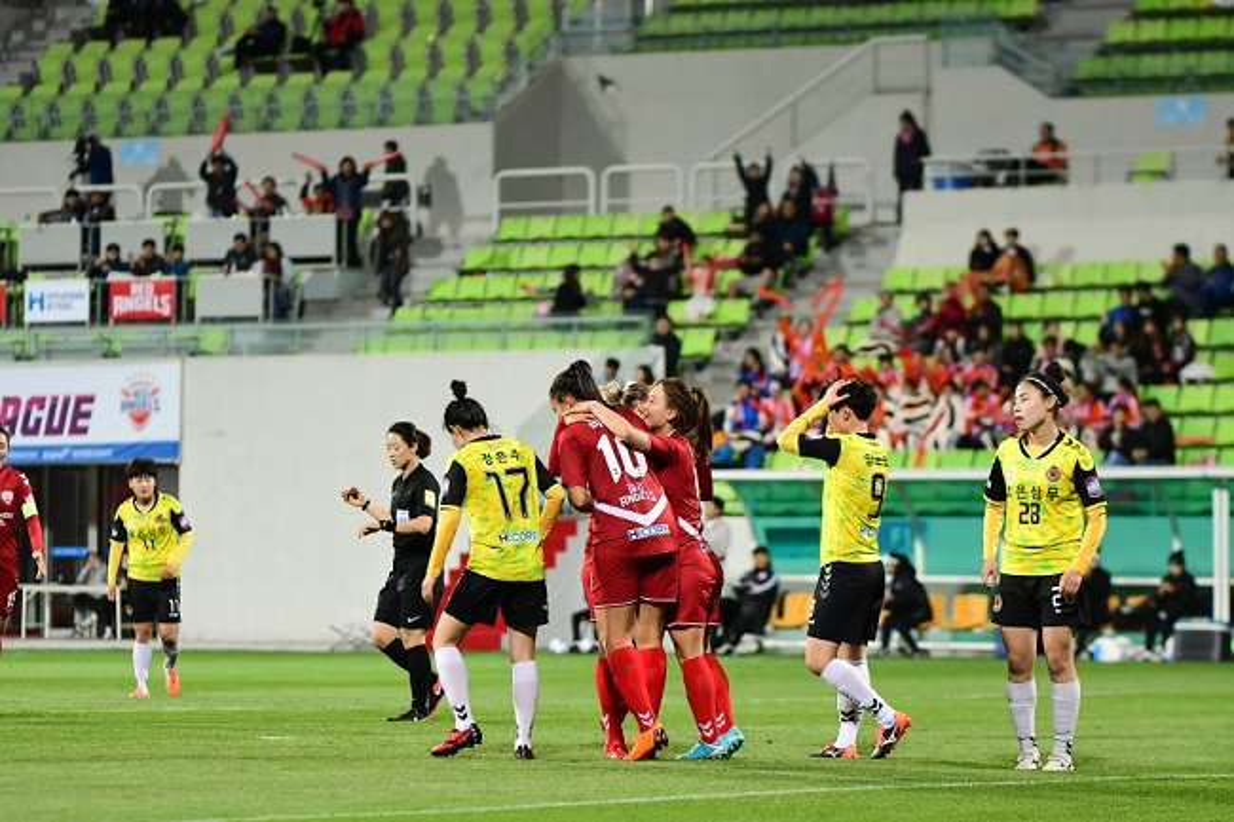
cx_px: 617
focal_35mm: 188
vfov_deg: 7.3
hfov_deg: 11.0
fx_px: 6425
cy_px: 411
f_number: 3.2
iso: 2000
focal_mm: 125
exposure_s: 1/1000
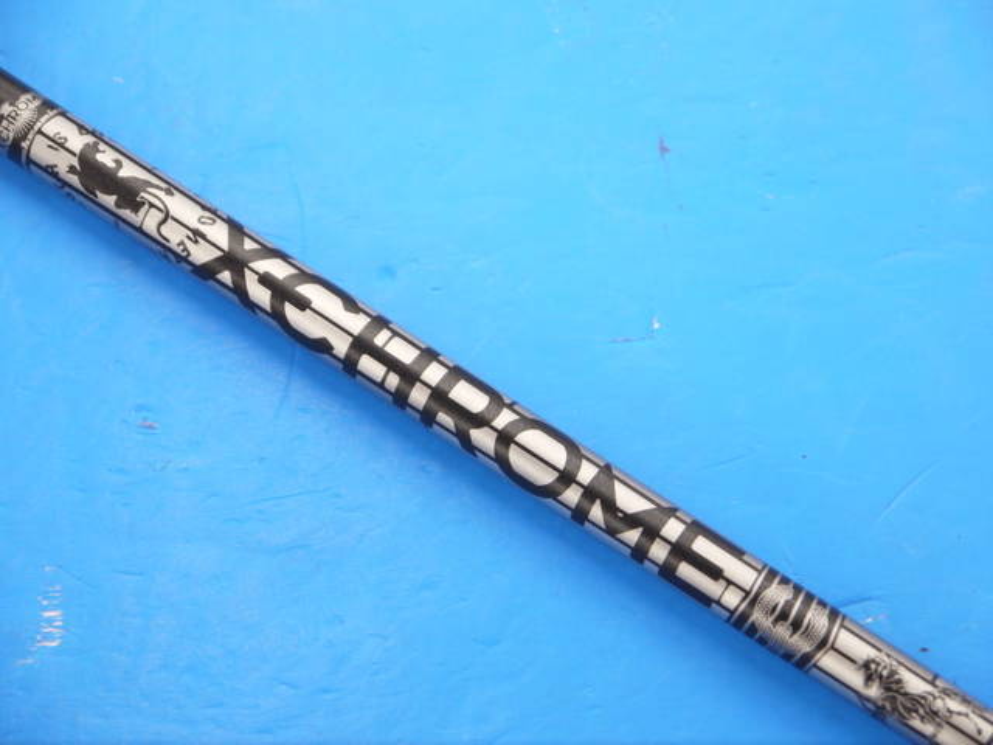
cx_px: 496
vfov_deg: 17.6
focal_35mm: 84
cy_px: 372
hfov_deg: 23.3
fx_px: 2410
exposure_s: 1/80
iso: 640
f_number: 5.6
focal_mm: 42
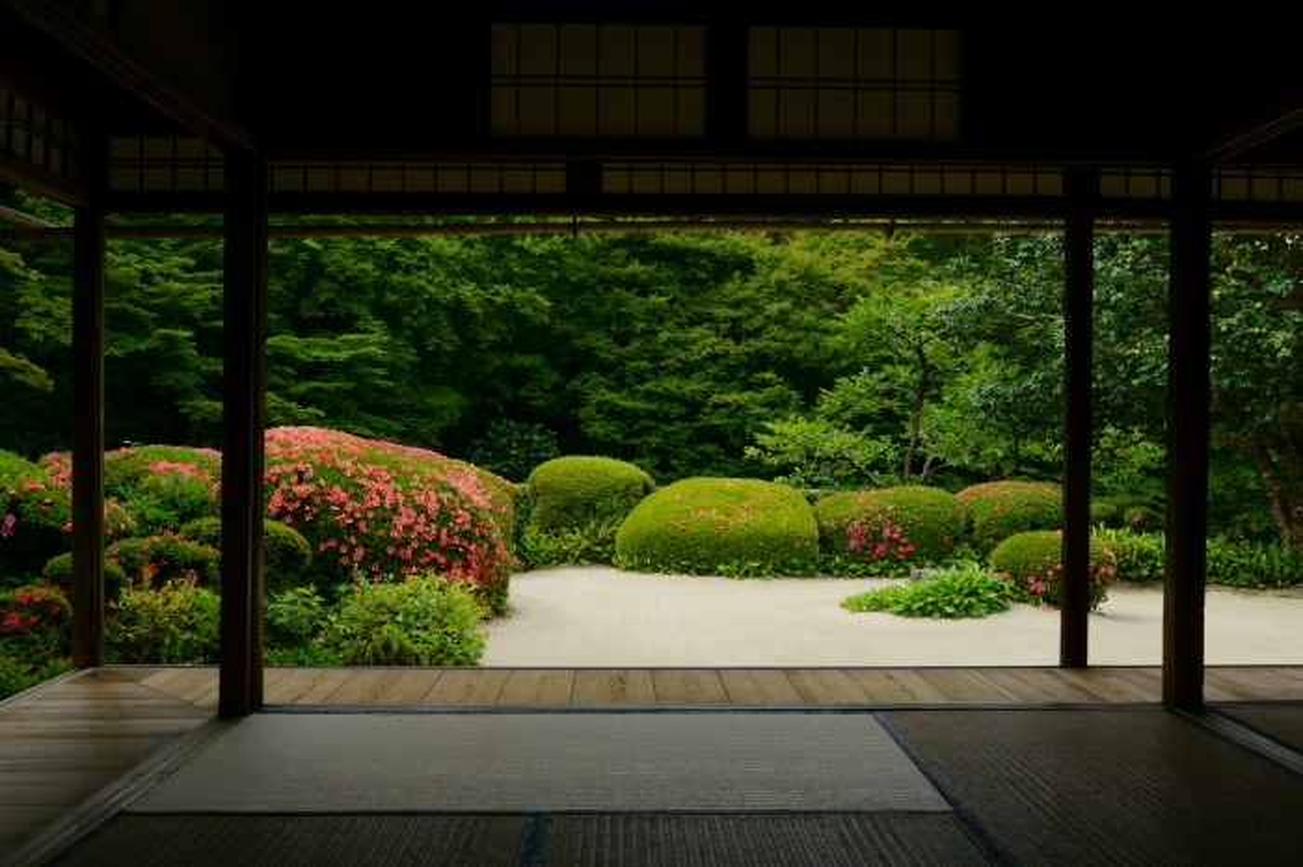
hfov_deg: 62.0
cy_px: 434
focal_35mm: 30
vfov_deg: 43.6
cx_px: 652
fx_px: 1085
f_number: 14
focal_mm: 20
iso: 200
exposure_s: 1/60
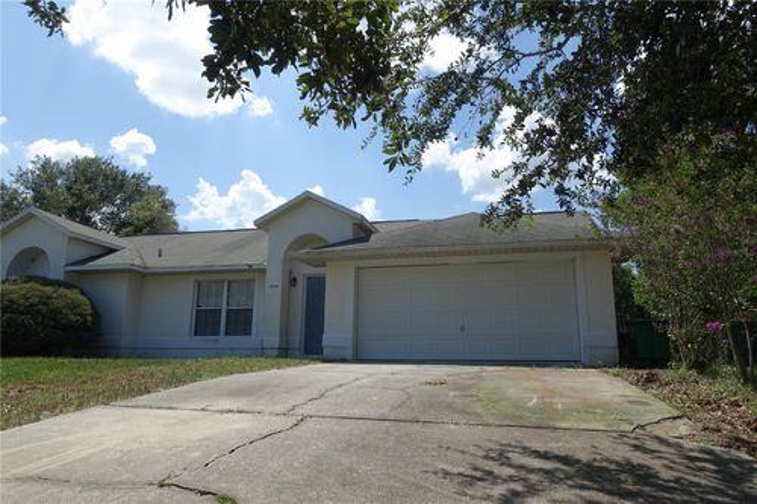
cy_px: 252
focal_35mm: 24
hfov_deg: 73.8
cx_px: 378
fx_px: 504
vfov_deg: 53.1
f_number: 4
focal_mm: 8.8
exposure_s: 1/160
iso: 125
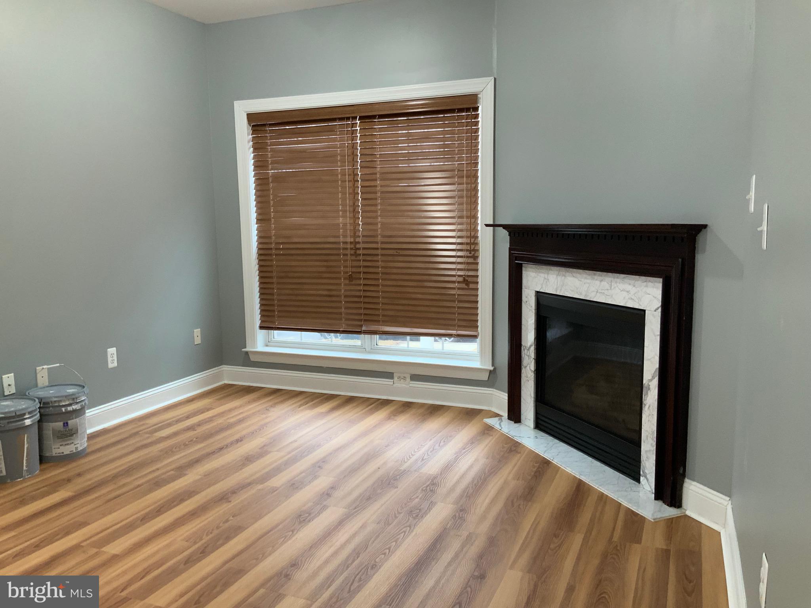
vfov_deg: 48.2
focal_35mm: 29
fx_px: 679
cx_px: 406
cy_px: 304
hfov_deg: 61.7
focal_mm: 3
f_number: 1.8
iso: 125
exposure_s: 1/60
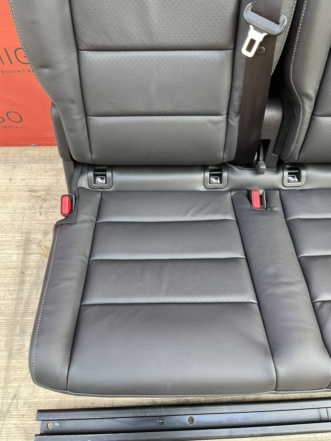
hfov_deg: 53.1
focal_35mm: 26
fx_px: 331
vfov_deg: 67.3
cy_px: 220
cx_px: 166
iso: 80
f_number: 1.6
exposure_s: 1/122
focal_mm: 5.1
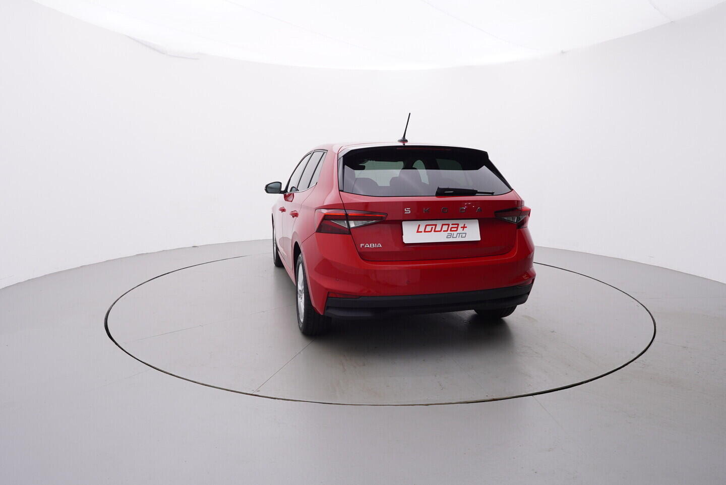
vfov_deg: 56.2
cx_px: 363
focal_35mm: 22
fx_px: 454
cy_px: 242
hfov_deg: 77.3
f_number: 5
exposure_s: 1/80
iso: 200
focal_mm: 15
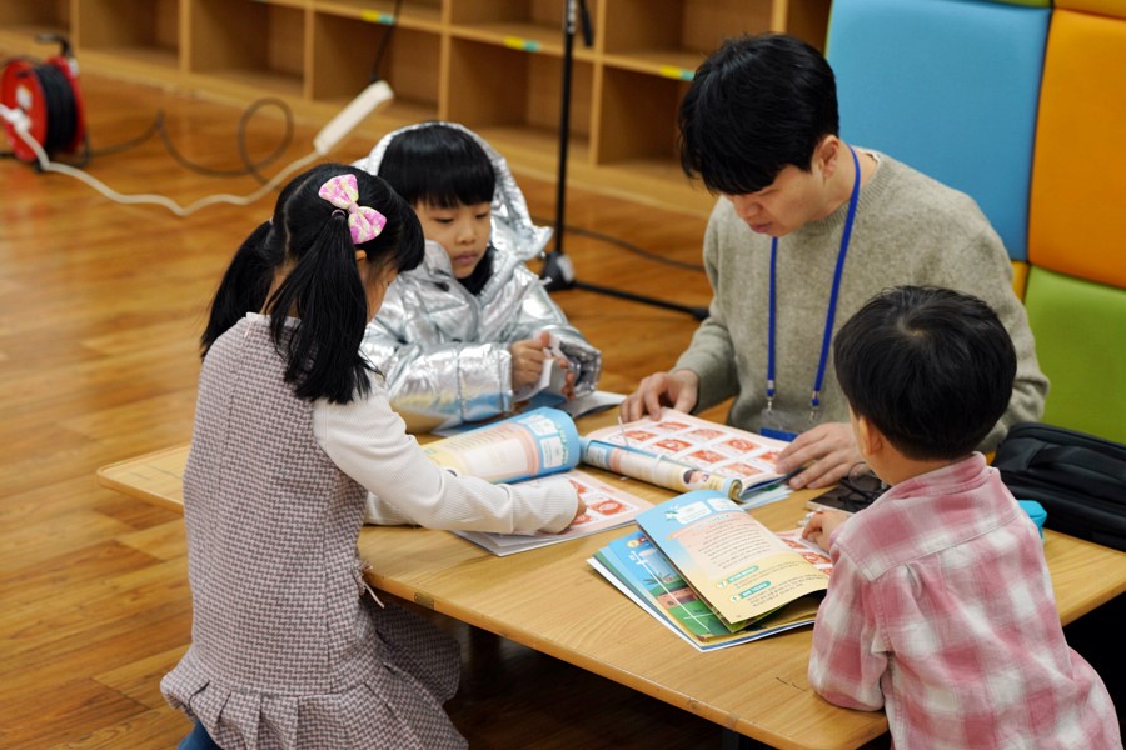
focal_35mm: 70
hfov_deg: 28.8
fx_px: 2189
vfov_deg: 19.5
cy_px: 375
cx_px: 563
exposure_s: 1/160
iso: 1000
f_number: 4
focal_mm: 70
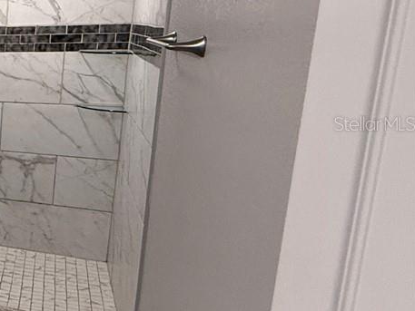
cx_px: -307
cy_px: 123
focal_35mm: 49
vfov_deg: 29.6
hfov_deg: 23.3
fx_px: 588
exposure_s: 1/120
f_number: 2.2
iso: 250
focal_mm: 2.22
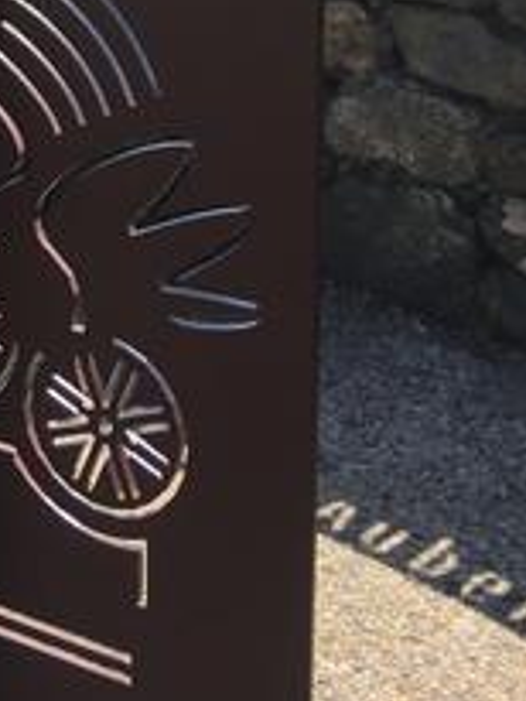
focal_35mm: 85
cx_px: -41
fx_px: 1720
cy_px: -308
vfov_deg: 20.2
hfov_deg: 16.9
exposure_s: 1/986
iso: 25
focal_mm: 4.15
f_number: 2.2
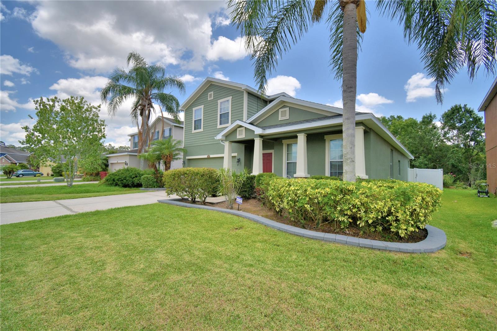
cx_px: 248
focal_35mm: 15
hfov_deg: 100.4
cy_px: 166
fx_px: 207
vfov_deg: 77.3
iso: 100
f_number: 4.5
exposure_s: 1/1000
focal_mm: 10
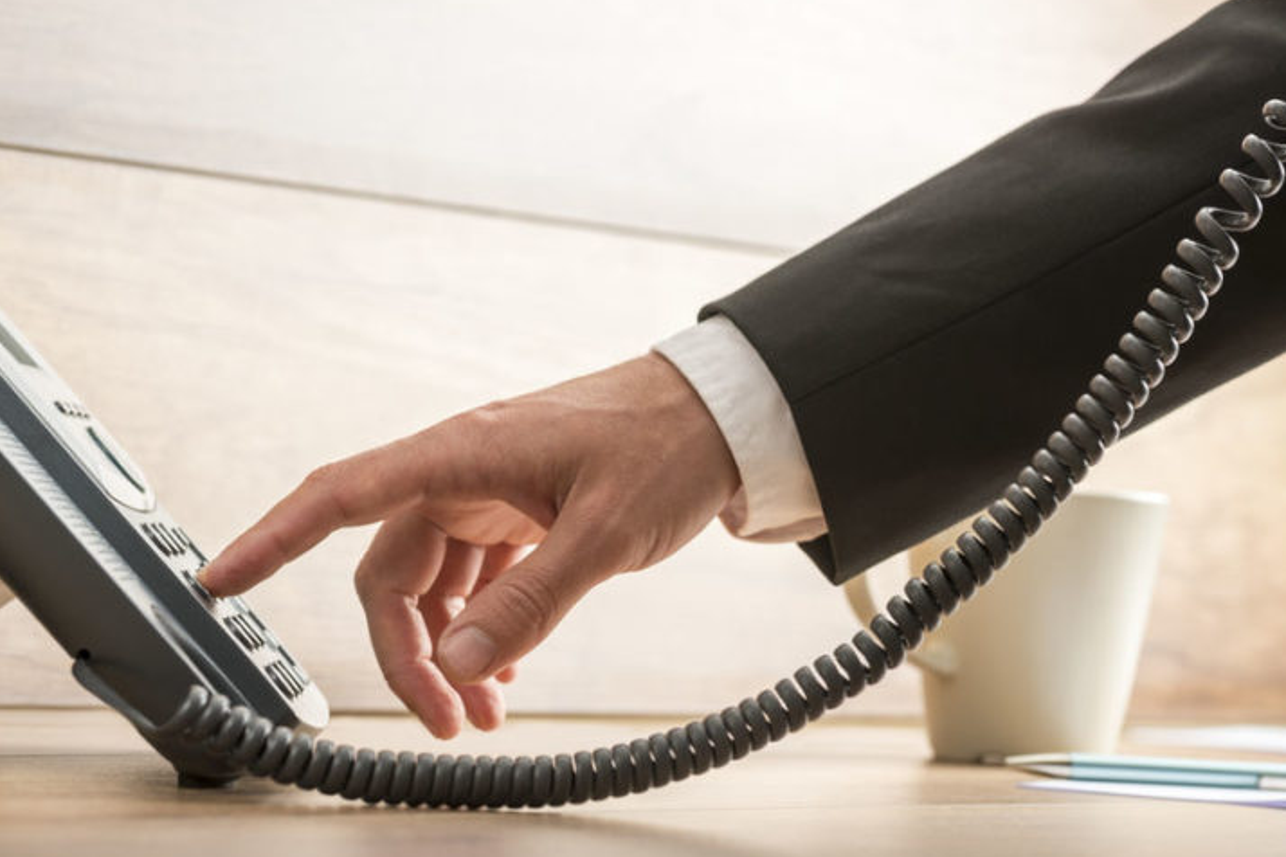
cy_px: 421
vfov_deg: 12.1
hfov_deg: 18.1
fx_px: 4036
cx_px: 620
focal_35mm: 113
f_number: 7.1
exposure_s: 1/160
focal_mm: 105
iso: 100
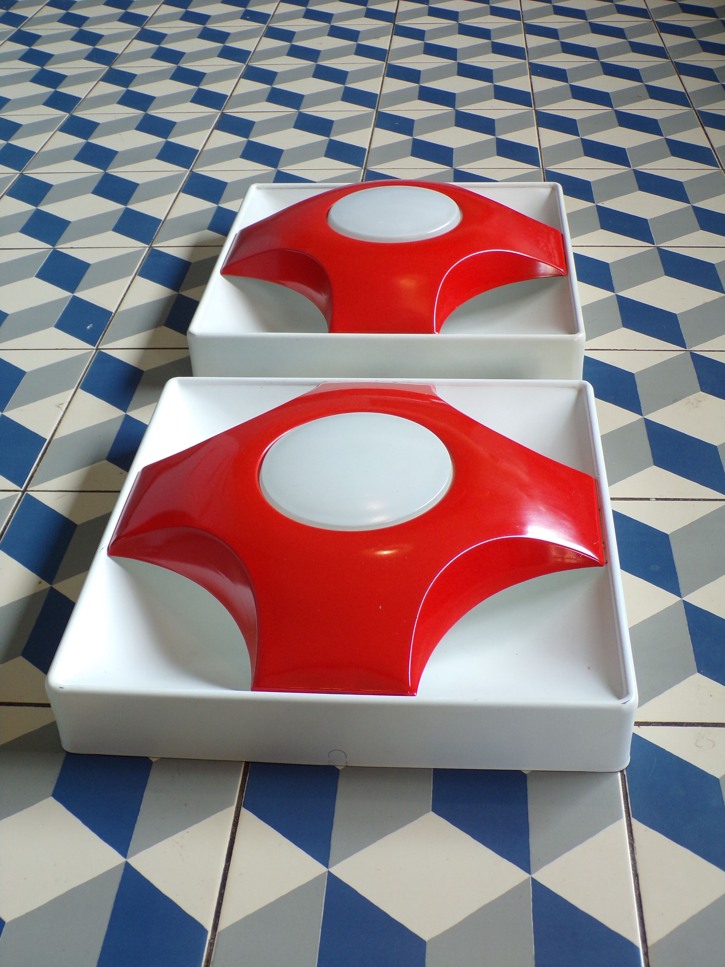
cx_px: 362
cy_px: 484
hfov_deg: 38.7
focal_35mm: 37
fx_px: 1033
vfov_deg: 50.1
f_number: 3.3
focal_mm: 6.6
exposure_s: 1/34
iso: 146
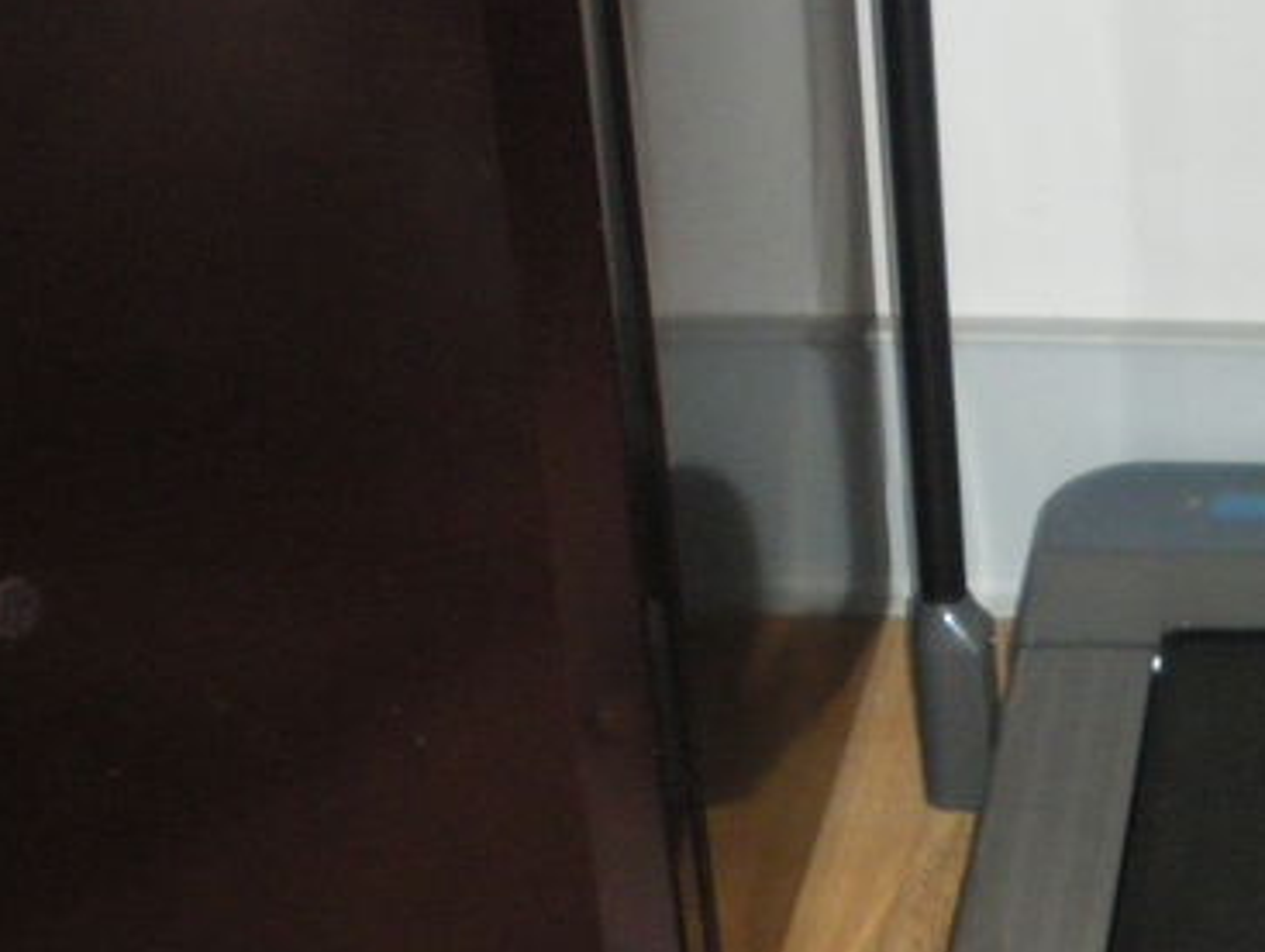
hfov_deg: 19.5
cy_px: 1197
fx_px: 3585
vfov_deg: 14.5
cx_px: 1244
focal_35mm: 98
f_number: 3.5
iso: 400
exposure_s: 1/50
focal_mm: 6.3
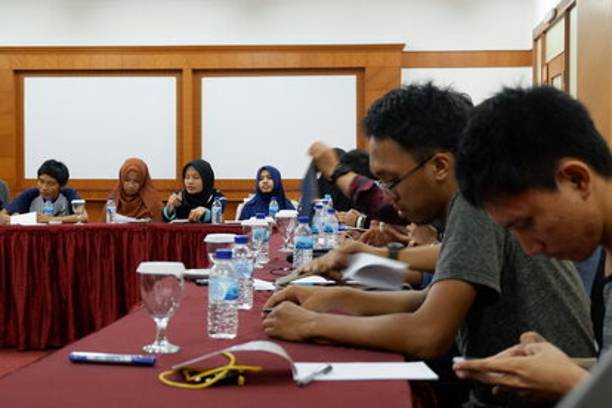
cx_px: 306
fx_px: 1105
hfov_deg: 31.0
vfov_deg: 20.9
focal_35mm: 65
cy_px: 204
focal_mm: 43.4
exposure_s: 1/26
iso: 3200
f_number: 5.6
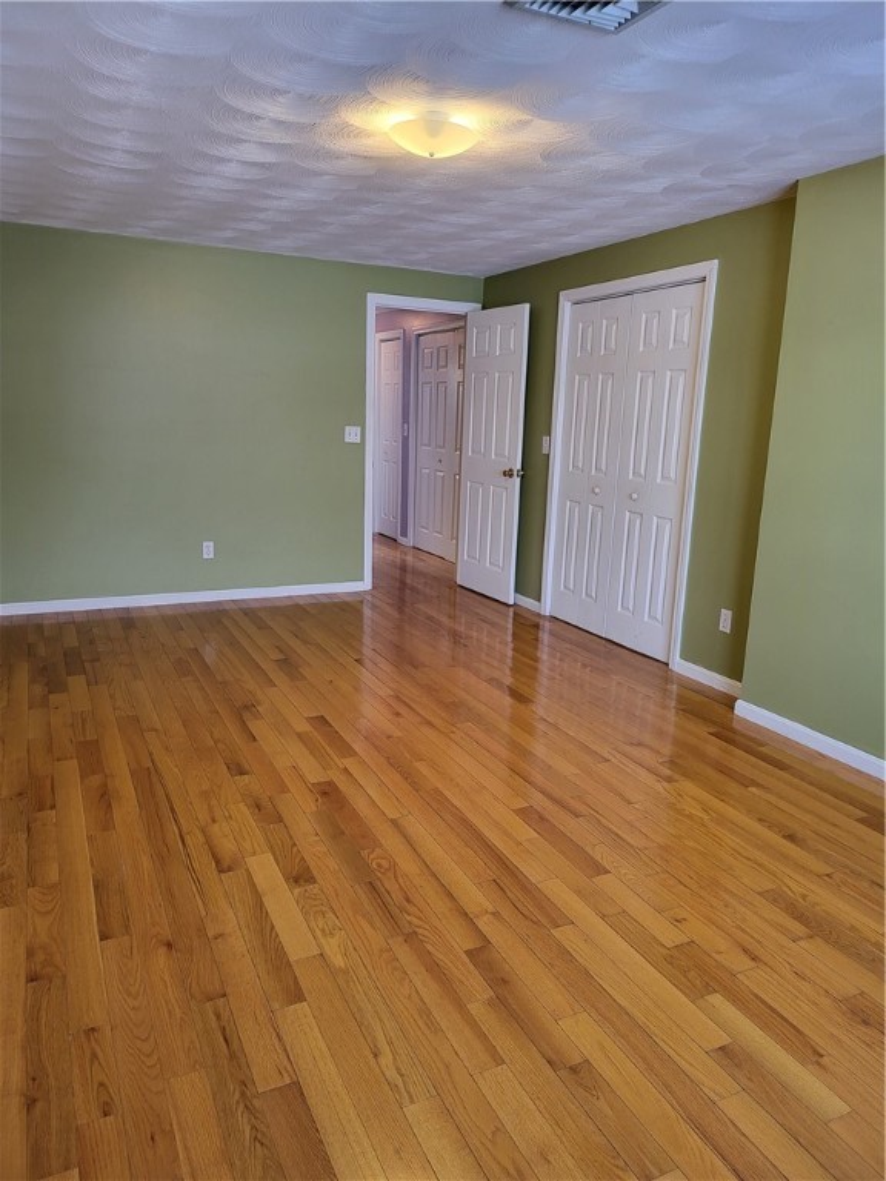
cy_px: 590
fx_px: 819
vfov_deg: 71.6
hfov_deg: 56.8
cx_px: 443
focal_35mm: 24
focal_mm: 5
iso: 200
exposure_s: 1/40
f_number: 1.8
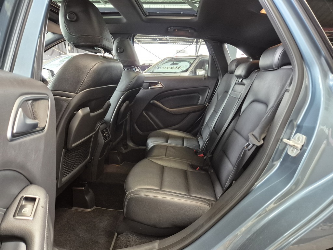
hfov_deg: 73.9
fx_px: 221
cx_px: 166
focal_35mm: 23
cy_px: 125
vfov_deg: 58.9
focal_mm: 5.4
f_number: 1.8
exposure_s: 1/100
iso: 1250
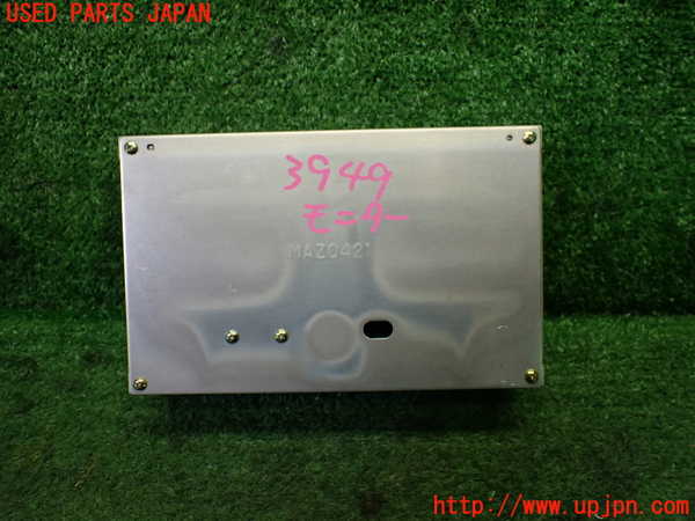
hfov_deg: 60.0
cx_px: 348
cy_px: 260
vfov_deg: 46.8
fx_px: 602
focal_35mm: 30
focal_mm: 5.4
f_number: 2.3
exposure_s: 1/125
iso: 250
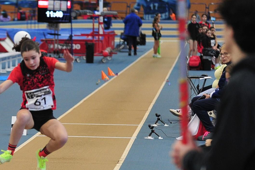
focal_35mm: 198
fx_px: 1402
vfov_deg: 6.9
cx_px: 36
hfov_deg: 10.4
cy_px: 123
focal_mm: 98
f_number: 2.8
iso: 3200
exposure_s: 1/500
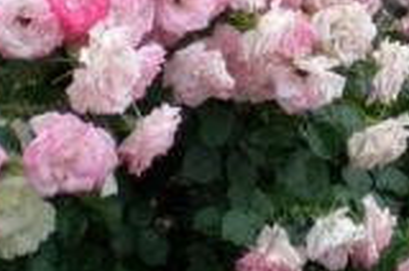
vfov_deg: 12.1
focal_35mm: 111
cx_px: 330
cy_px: -28
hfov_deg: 18.3
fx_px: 1259
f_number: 3.1
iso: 50
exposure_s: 1/222
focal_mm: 6.3
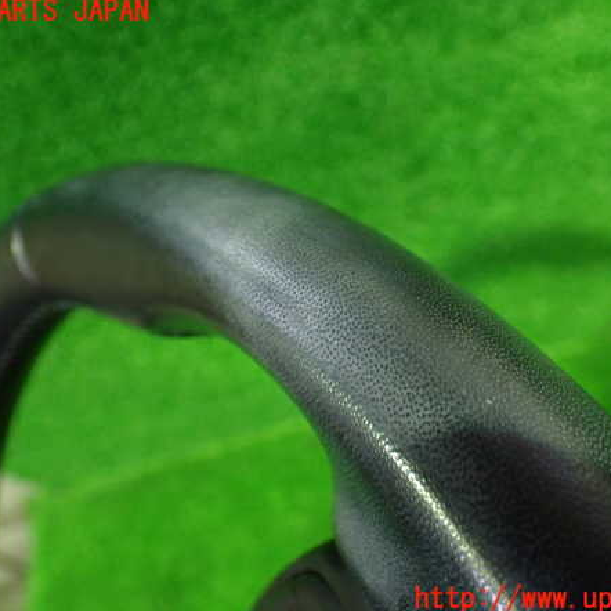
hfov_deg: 46.0
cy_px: 306
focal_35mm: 36
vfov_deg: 46.0
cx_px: 312
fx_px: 719
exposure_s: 1/30
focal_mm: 5.4
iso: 1000
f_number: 2.3
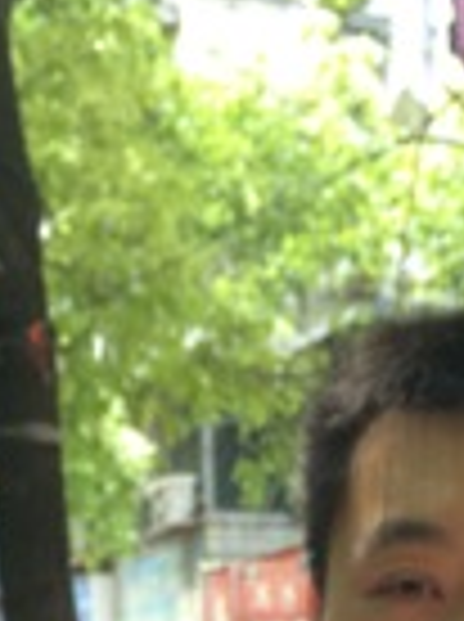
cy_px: 972
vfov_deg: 17.9
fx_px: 1721
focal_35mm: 96
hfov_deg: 15.4
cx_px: 216
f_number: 2.2
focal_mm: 4.12
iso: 50
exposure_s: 1/120
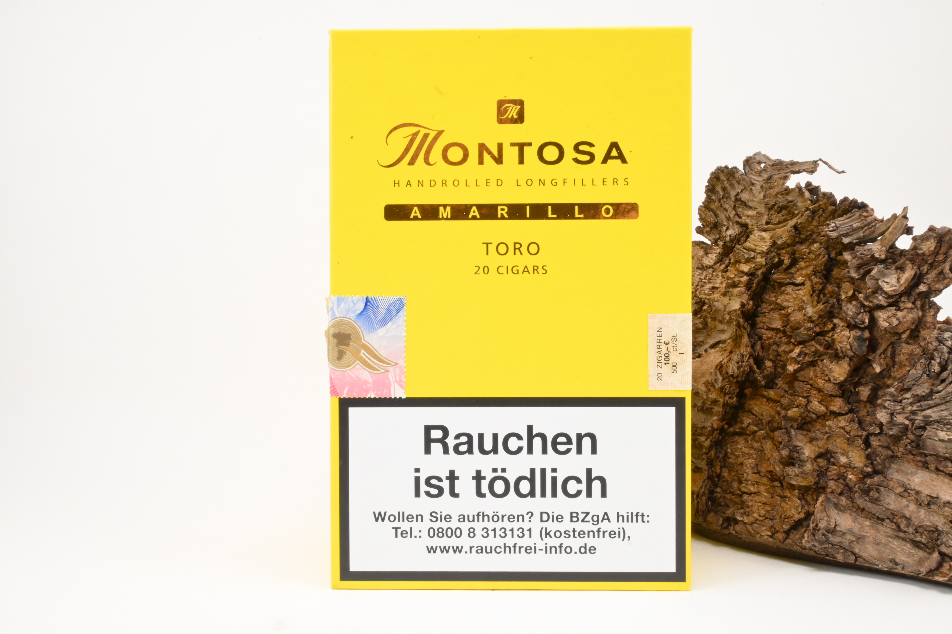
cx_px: 476
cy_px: 317
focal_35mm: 32
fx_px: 833
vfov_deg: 41.7
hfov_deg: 59.5
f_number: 22
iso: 640
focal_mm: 21
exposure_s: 1/15
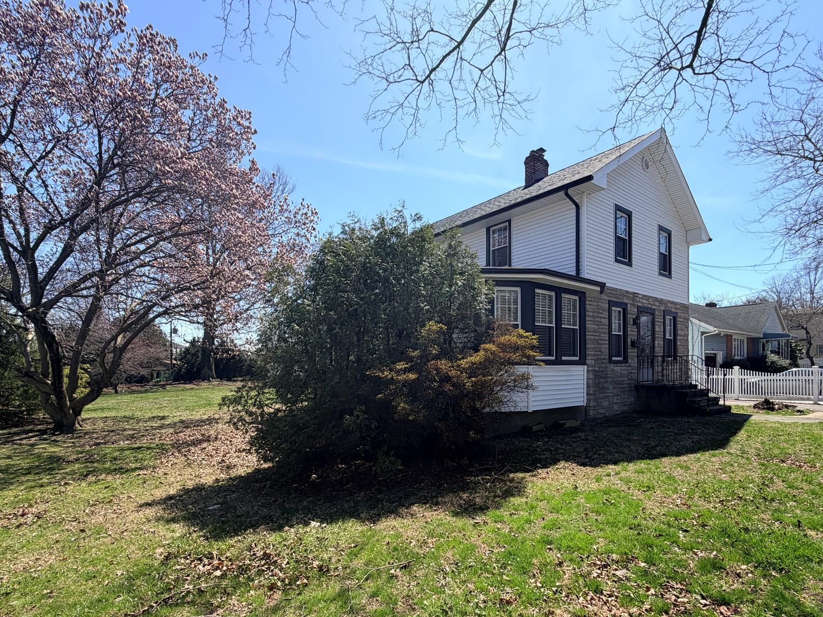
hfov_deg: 87.6
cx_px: 440
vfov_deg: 70.9
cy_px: 367
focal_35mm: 18
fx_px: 428
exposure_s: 1/770
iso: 25
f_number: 2.2
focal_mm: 2.22
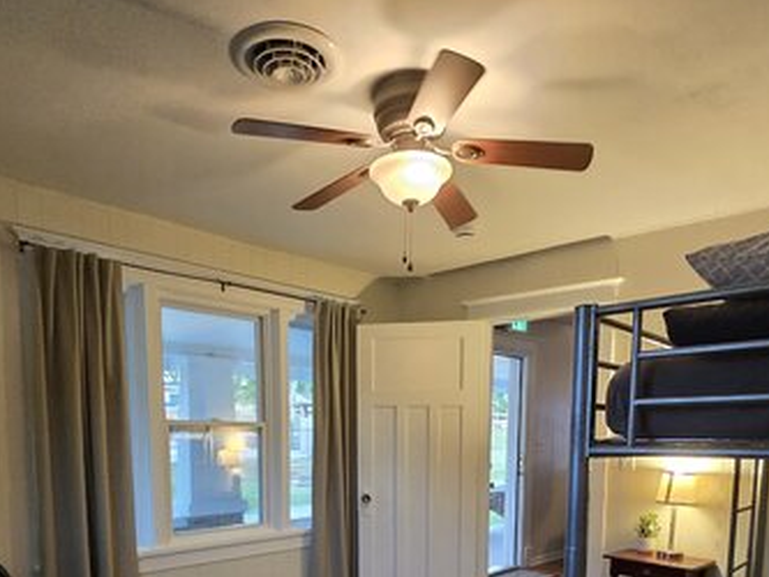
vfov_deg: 48.6
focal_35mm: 25
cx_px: 397
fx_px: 556
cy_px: 529
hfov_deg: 69.4
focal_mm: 2.2
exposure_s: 1/60
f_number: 2.2
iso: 800
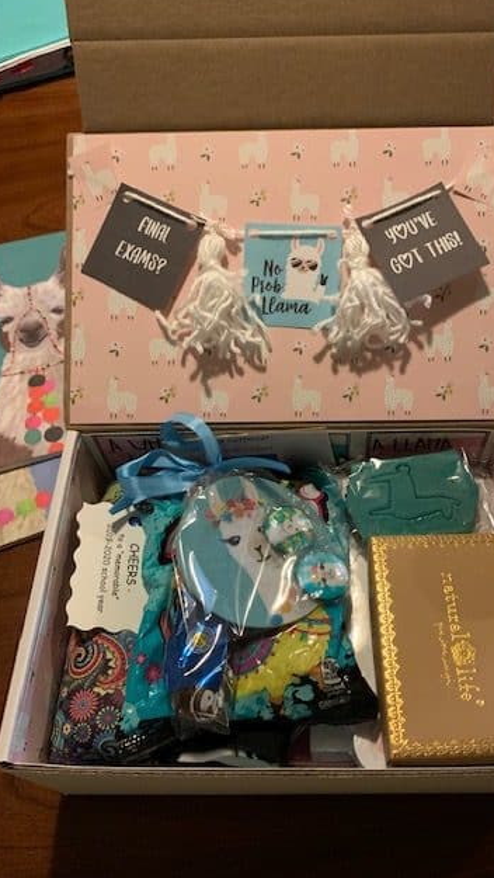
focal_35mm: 29
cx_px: 306
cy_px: 431
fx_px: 675
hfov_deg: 40.0
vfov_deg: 66.0
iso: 640
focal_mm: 4.25
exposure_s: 1/30
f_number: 1.8
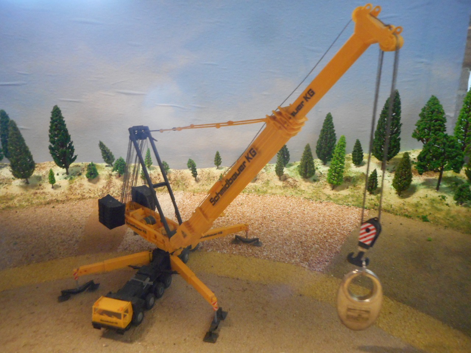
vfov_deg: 54.9
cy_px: 176
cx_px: 236
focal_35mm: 25
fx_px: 340
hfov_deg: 69.4
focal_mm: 4.5
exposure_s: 1/8
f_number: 3.7
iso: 500
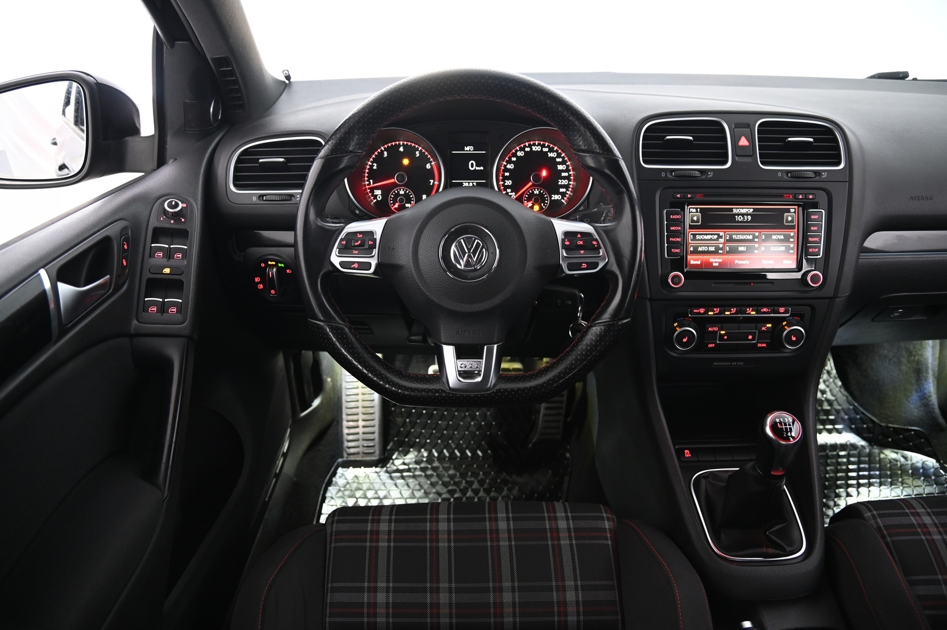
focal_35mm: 24
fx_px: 631
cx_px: 474
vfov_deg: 53.1
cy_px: 315
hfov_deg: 73.8
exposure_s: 1/15
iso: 2000
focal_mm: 24
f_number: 4
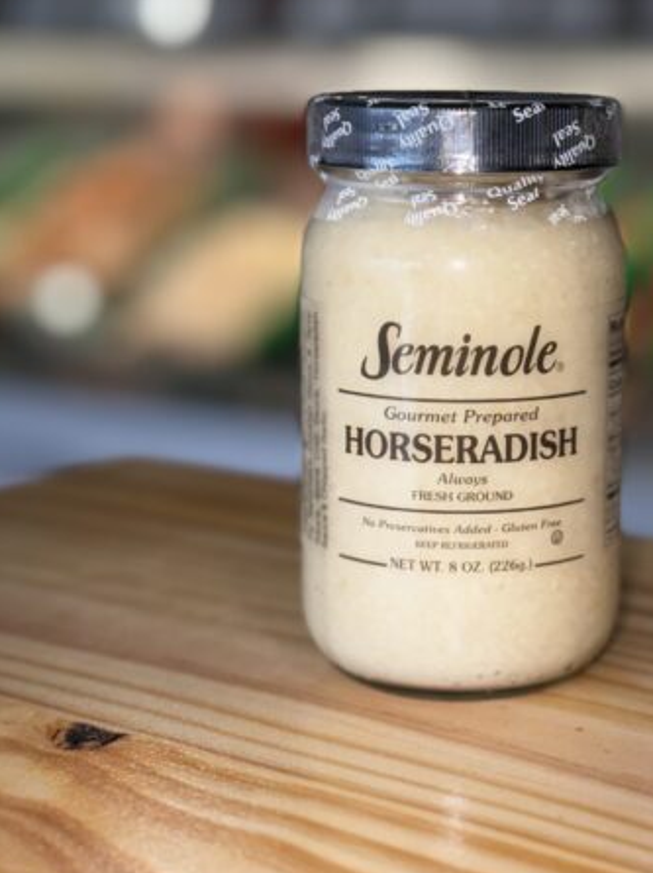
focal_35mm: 72
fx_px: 1814
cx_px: 484
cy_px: 354
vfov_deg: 27.0
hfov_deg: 20.3
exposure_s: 1/253
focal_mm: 6.76
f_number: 1.78
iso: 50
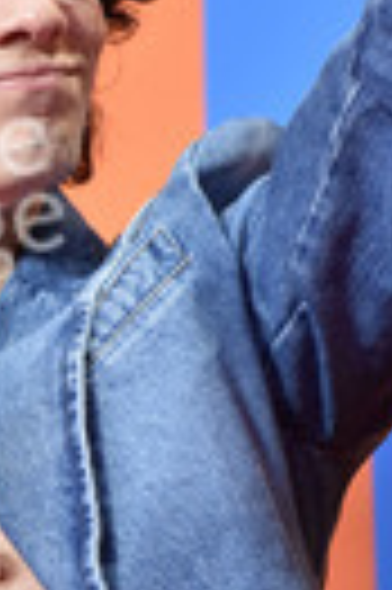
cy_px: 450
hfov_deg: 2.3
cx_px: -36
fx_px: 9973
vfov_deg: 3.4
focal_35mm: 609
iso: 2500
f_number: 3.5
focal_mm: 200
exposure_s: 1/320
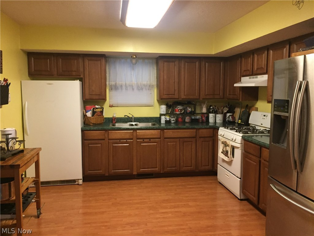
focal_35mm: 29
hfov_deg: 61.7
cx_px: 157
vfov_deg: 48.2
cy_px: 118
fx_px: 263
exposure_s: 1/30
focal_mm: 4.15
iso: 200
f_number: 2.2
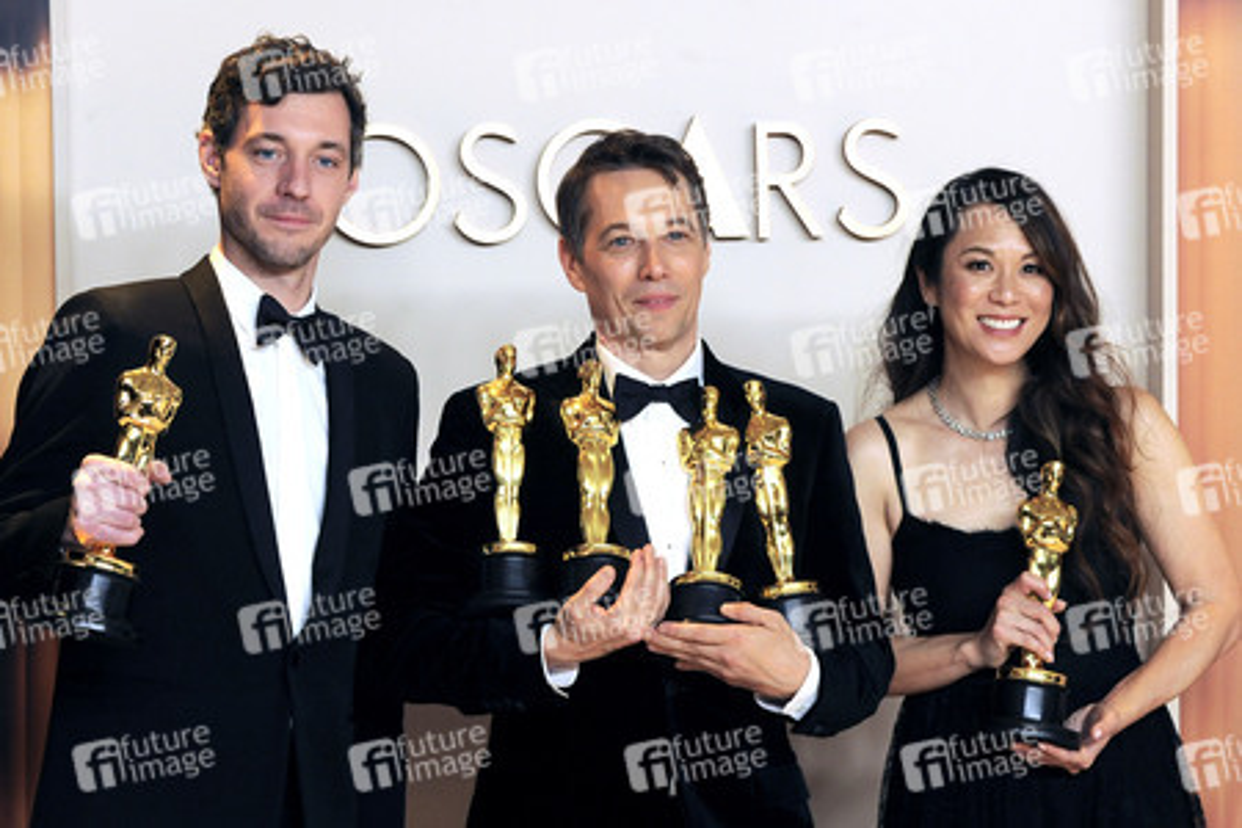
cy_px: 414
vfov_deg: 10.2
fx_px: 4657
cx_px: 621
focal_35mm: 135
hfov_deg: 15.2
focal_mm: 135
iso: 2000
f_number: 5.6
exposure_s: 1/160
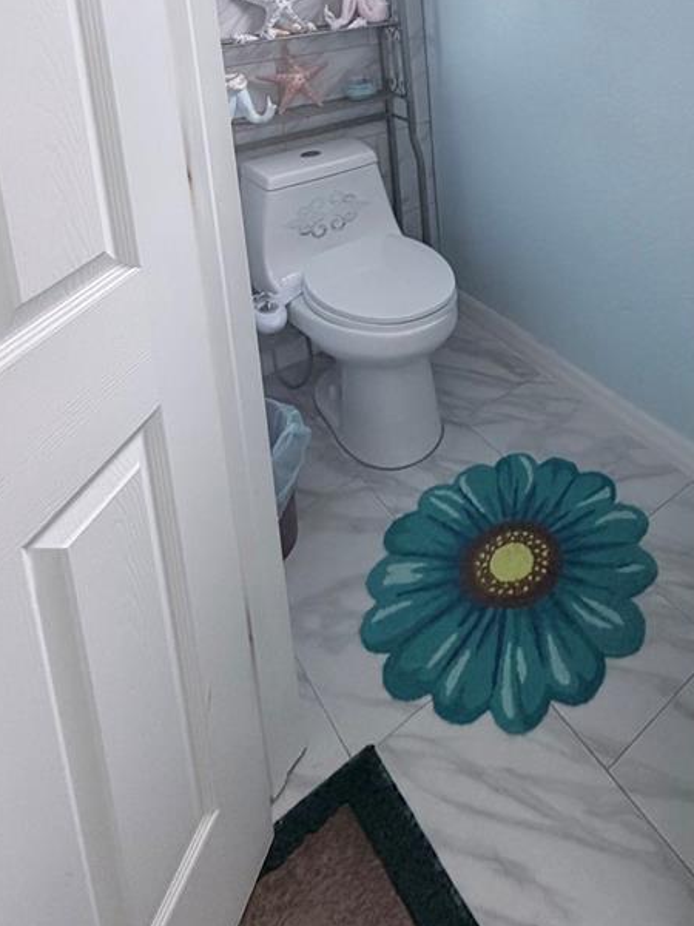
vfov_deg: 53.5
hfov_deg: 46.3
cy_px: 54
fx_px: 748
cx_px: 586
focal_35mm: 28
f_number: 2.2
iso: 250
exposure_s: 1/120
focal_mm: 2.22
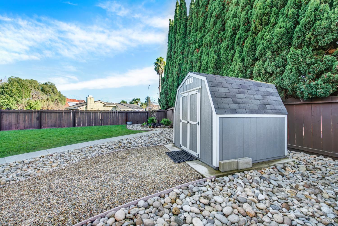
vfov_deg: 81.3
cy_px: 113
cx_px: 169
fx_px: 132
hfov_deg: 104.2
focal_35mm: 14
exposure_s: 1/13
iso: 100
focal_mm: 14
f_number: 14
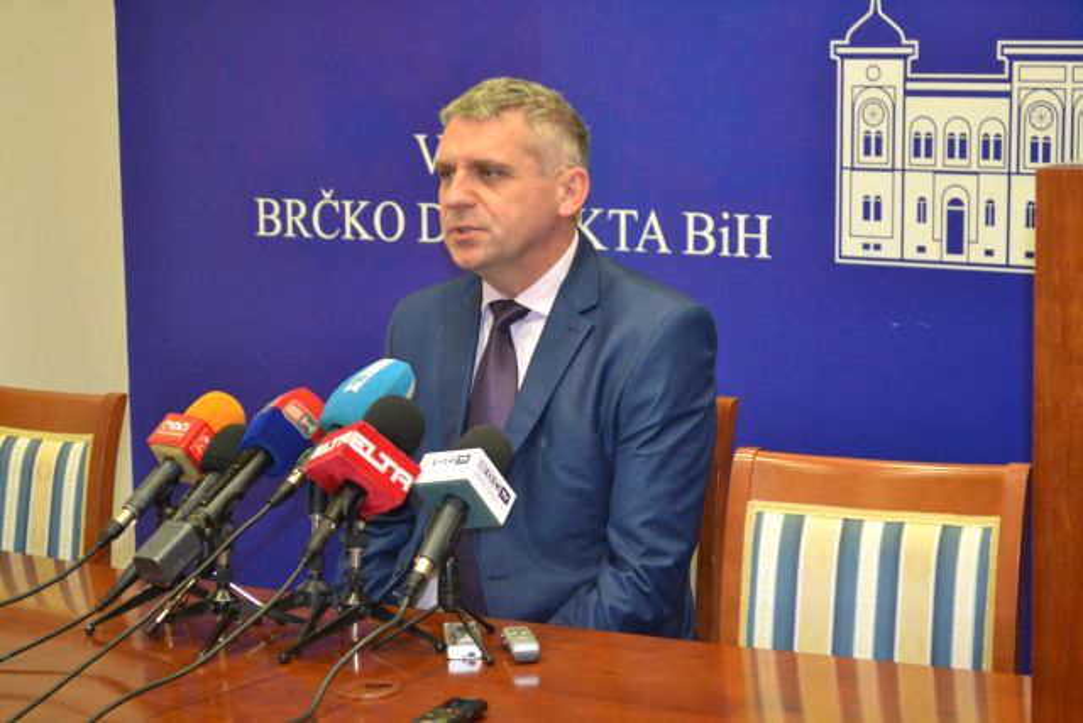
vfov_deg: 16.6
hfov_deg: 24.6
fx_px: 2482
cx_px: 542
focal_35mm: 82
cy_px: 362
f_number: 5.6
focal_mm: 55
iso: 2800
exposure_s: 1/60
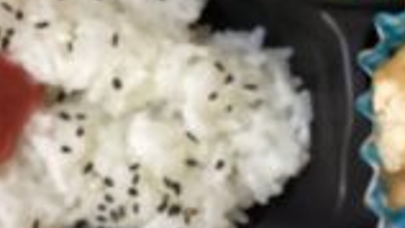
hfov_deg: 26.4
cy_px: -6
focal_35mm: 80
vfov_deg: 14.8
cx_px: 135
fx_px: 859
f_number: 2.4
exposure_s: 1/60
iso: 250
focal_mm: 3.3
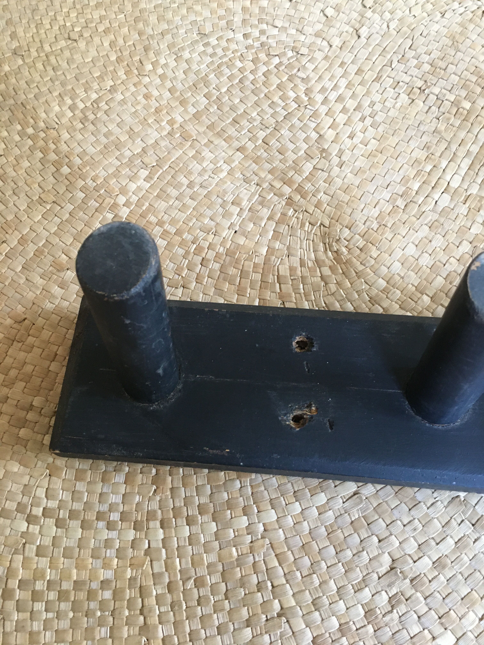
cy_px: 322
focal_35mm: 29
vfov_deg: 61.7
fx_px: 541
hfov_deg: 48.2
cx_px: 242
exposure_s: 1/20
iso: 200
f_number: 2.2
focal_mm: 4.15
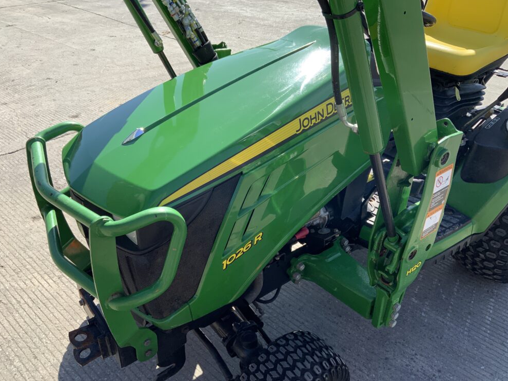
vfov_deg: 46.8
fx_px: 440
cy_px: 185
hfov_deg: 60.0
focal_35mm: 30
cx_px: 247
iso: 16
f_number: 1.8
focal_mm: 3
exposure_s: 1/1015
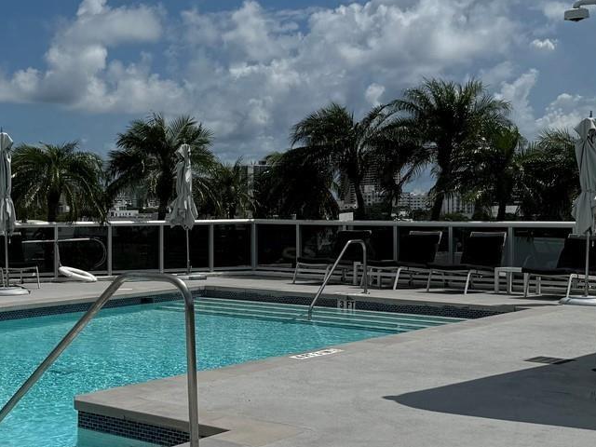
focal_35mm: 60
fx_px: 1033
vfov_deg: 24.4
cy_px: 215
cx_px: 88
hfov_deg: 31.0
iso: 80
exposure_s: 1/15152
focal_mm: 6.76
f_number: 1.78
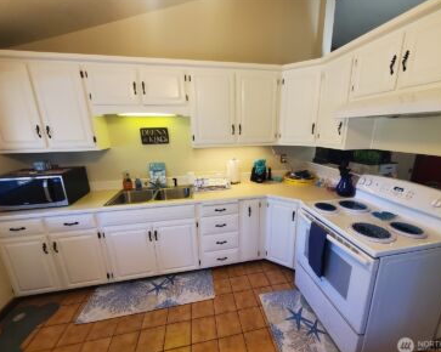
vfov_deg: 87.9
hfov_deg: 100.6
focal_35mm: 14
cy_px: 176
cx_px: 233
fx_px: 183
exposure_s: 1/60
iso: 200
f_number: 2.2
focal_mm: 1.8
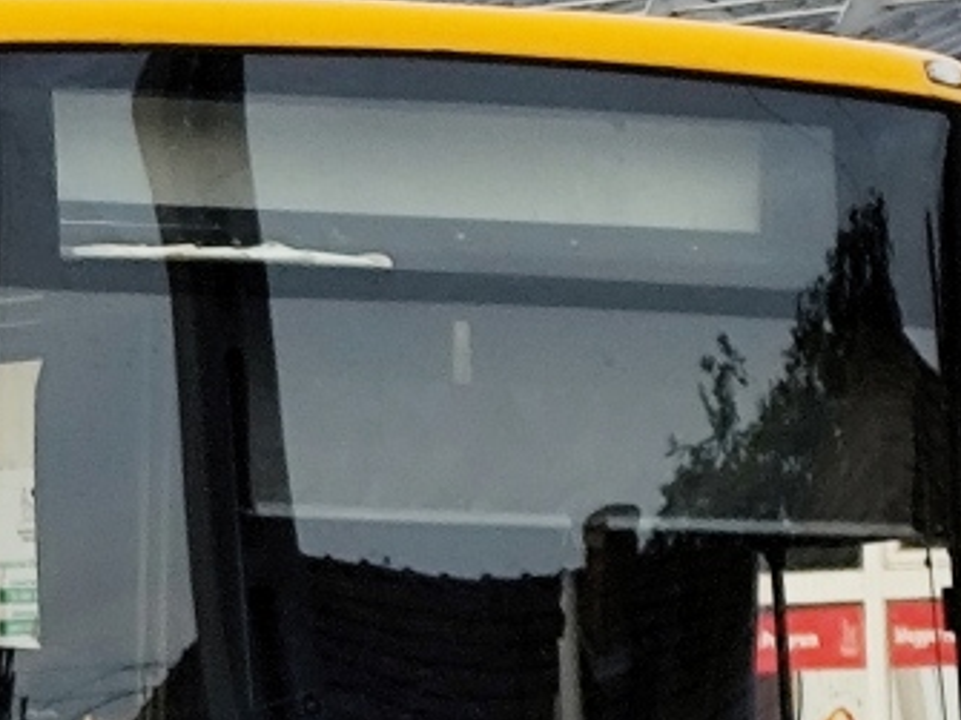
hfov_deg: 5.4
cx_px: -427
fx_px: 10018
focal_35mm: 361
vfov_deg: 4.1
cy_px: 816
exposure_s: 1/100
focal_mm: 6.19
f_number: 1.65
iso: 100
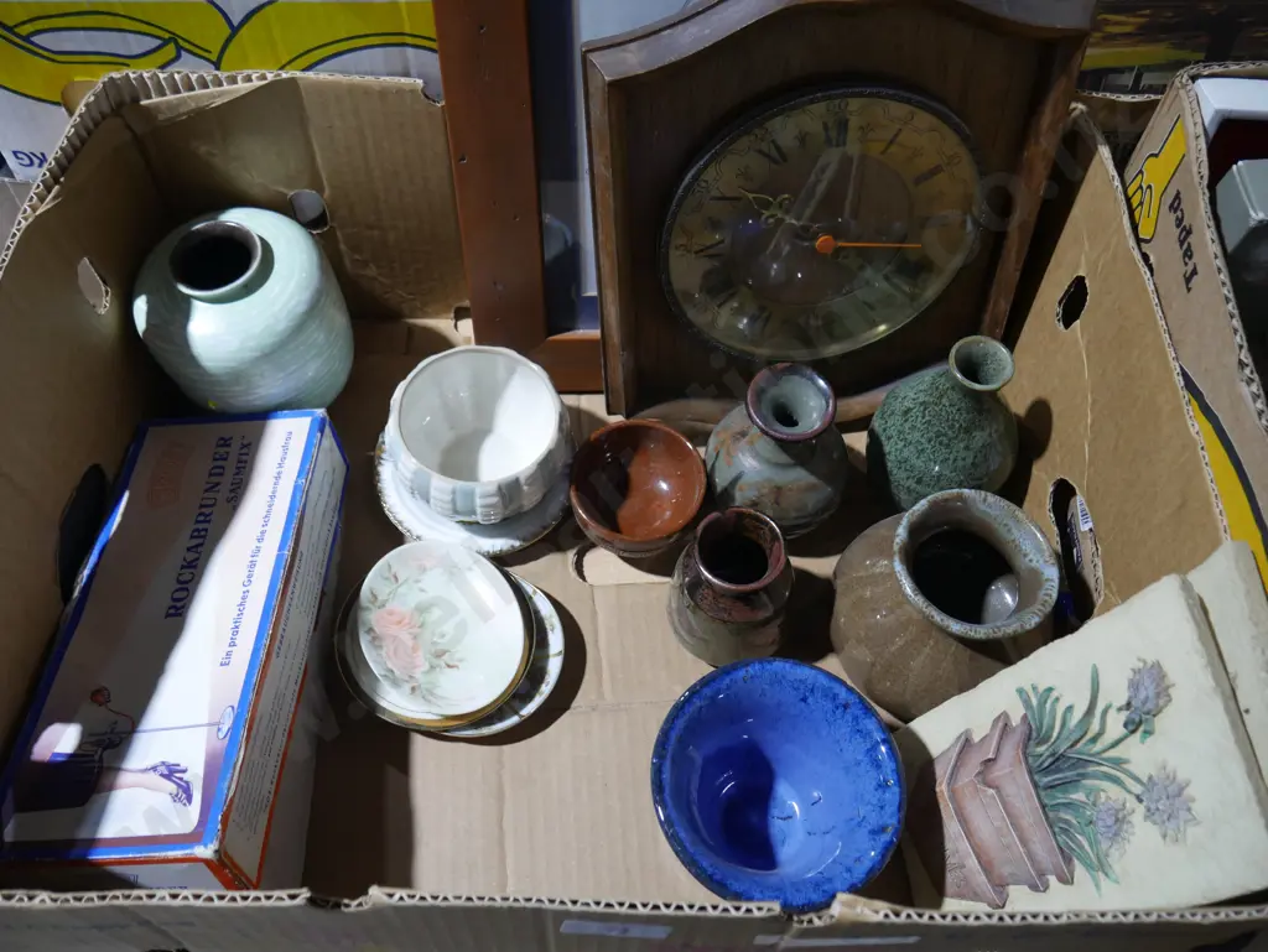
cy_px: 476
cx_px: 634
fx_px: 1099
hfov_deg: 59.9
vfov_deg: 46.8
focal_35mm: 30
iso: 500
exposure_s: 1/60
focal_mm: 15
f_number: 4
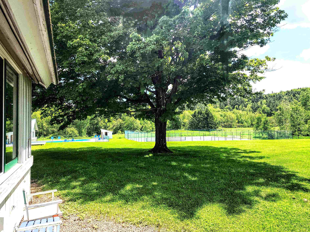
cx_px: 155
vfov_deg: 58.9
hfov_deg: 73.9
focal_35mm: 23
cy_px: 116
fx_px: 206
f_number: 1.8
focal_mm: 6.4
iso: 12
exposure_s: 1/732
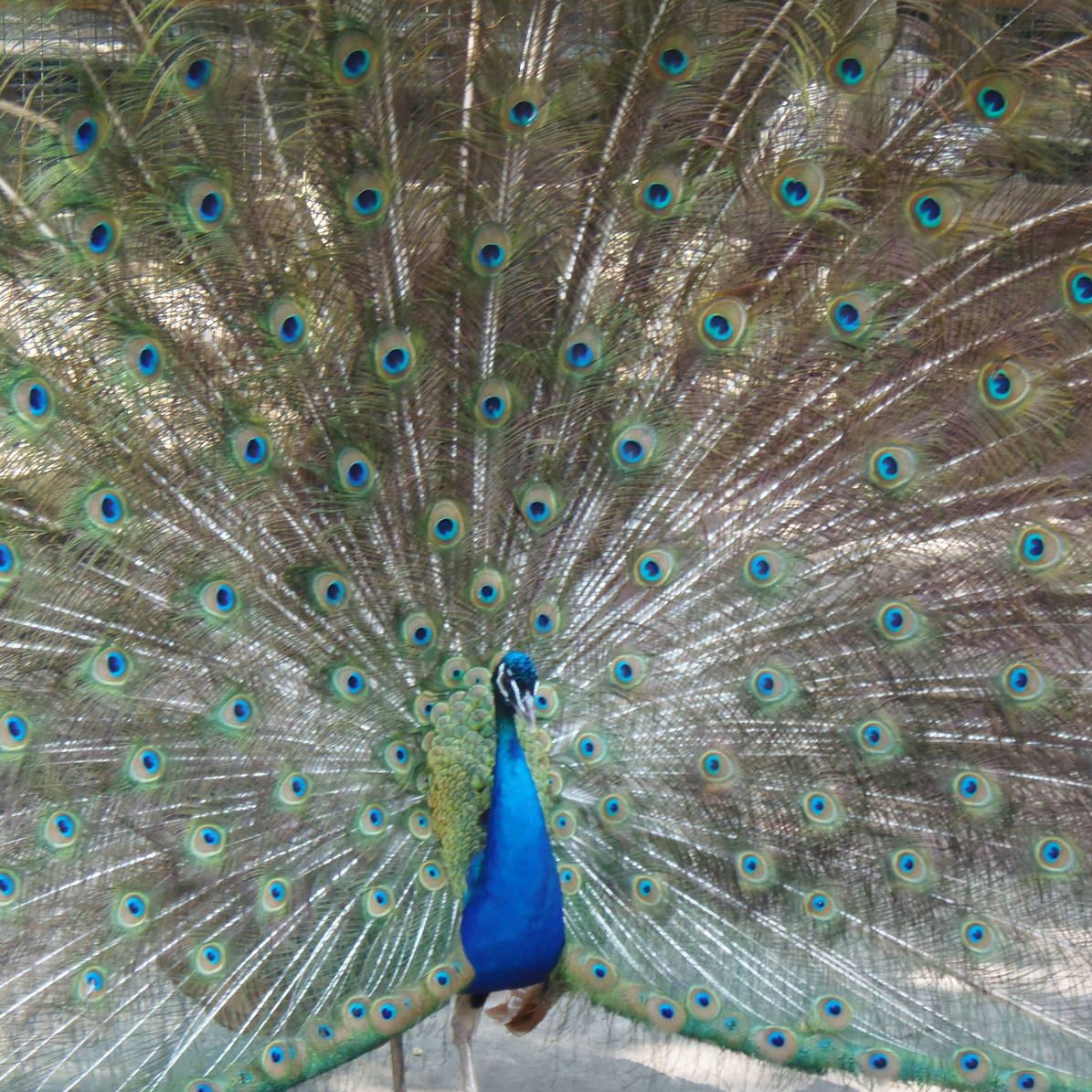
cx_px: 512
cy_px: 546
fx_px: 5746
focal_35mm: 161
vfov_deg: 10.9
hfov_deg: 10.9
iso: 125
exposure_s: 1/50
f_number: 4.7
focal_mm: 25.2
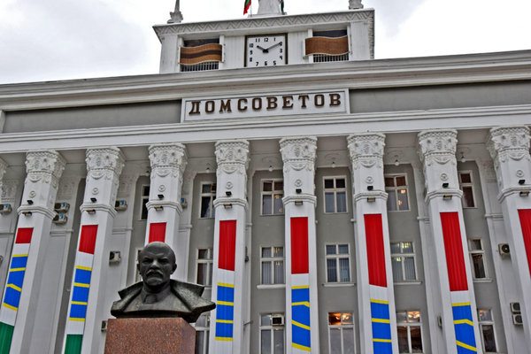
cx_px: 266
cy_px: 177
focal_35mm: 39
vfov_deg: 34.2
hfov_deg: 49.6
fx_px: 575
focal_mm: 26
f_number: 8
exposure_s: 1/250
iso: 250
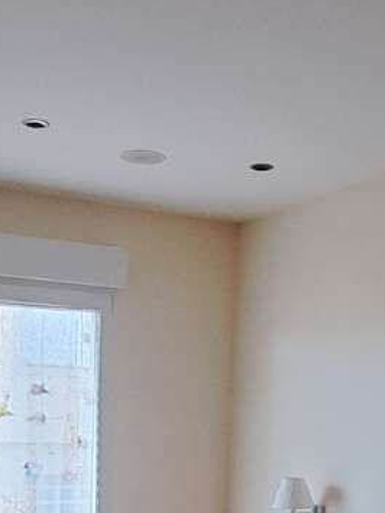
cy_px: 513
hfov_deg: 26.5
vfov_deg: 32.2
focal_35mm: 55
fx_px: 816
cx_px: 167
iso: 250
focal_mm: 1.74
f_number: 2.2
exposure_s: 1/50
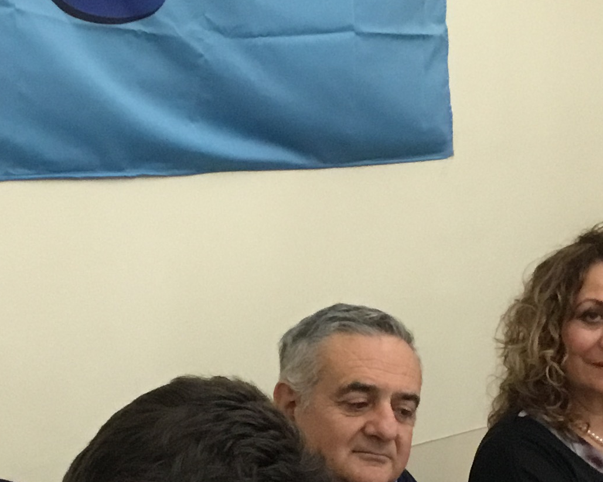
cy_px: 504
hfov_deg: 20.0
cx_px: 332
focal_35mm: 96
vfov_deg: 15.7
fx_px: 1713
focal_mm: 3.3
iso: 200
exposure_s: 1/33
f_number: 2.4
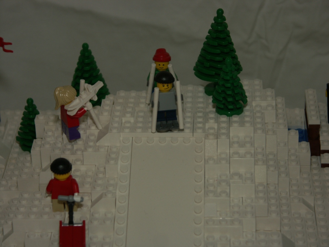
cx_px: 164
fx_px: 1236
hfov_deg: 15.2
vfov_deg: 11.4
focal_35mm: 130
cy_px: 124
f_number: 3.2
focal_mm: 33.21
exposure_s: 1/125
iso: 100
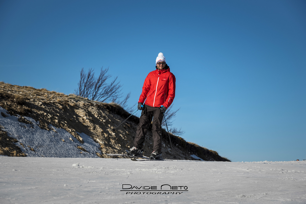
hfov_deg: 19.4
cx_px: 153
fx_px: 893
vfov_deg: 13.1
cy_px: 102
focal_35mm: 105
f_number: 8
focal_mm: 105
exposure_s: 1/640
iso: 100
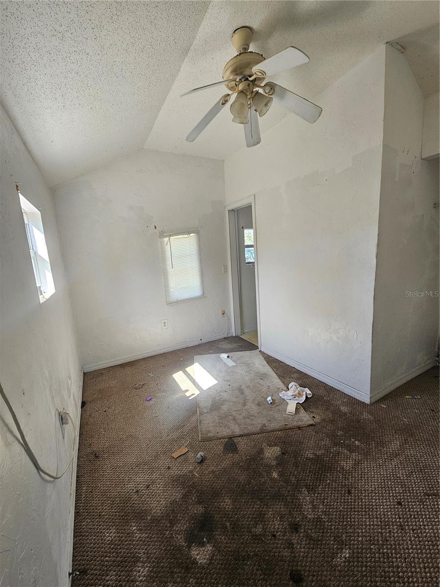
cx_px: 220
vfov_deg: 106.2
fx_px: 220
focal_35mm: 13
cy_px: 294
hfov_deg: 89.9
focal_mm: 2.2
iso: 64
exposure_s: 1/60
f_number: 2.2
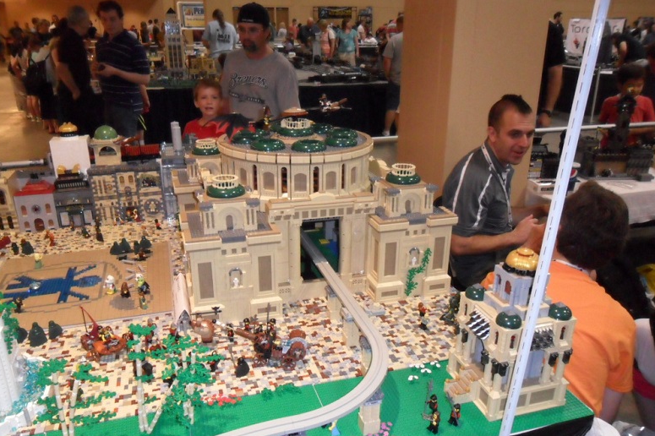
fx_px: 527
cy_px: 240
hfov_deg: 63.7
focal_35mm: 29
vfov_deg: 44.9
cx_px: 330
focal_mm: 4.9
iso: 400
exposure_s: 1/45
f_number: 3.5
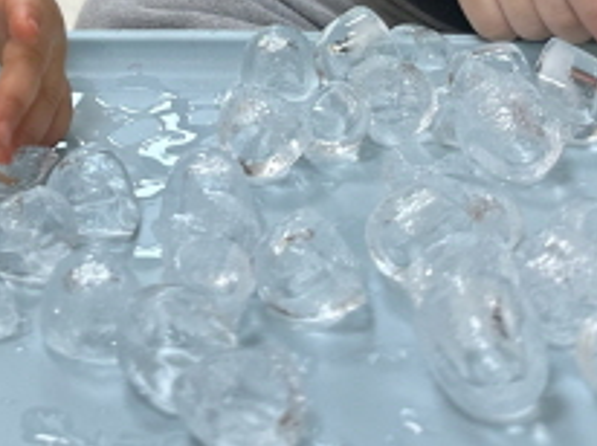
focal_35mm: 84
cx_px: 6
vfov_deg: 15.4
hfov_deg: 22.5
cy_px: -319
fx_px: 1447
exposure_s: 1/120
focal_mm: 6.86
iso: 160
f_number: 1.78
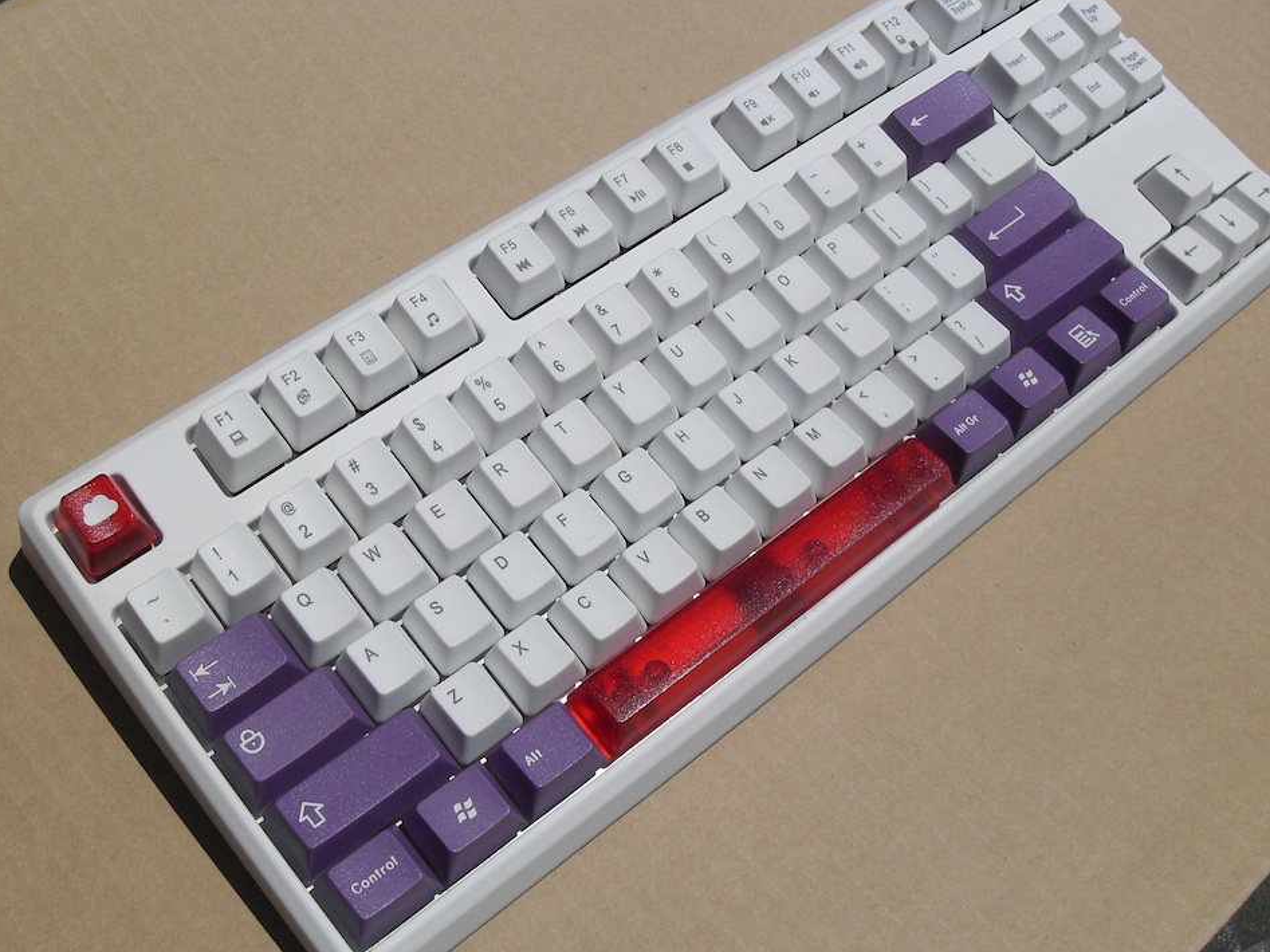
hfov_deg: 46.8
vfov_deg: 36.0
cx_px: 628
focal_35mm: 40
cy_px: 481
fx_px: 1467
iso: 80
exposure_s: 1/500
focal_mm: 6.3
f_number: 8.9
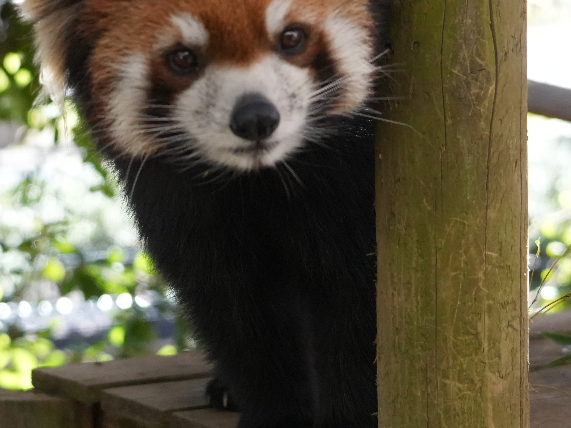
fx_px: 2392
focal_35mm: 145
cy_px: 201
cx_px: 276
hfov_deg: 13.6
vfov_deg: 10.2
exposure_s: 1/800
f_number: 5
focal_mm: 57
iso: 4000
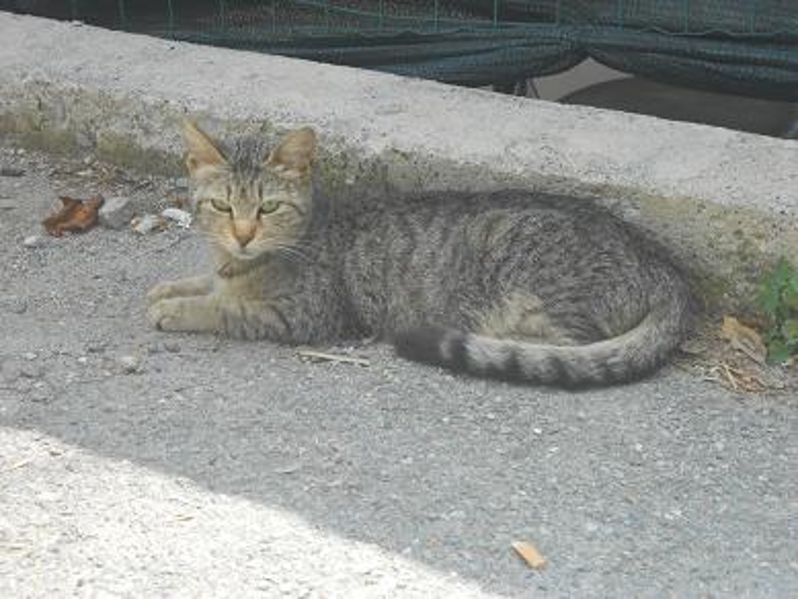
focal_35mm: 86
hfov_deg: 22.8
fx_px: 1983
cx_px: 399
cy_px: 300
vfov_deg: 17.2
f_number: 6.3
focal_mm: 15.4
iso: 80
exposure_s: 1/100
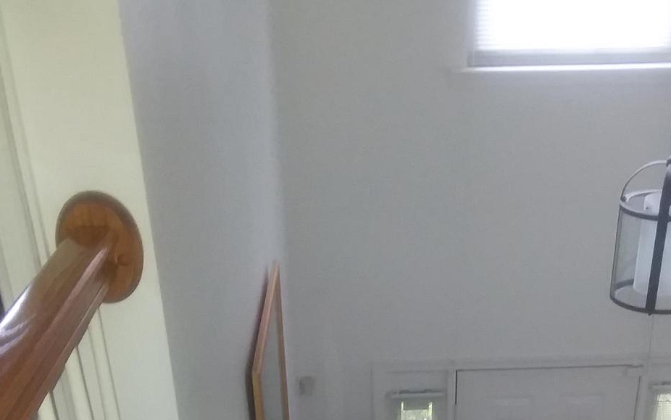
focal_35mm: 51
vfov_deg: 23.3
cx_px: 392
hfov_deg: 39.4
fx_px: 933
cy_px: 499
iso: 125
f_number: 1.9
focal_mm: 2.47
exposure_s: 1/30
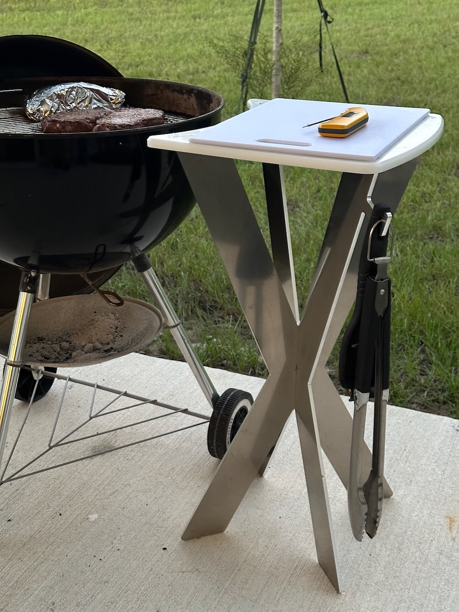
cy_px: 306
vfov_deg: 39.7
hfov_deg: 30.3
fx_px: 849
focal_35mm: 48
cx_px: 230
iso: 500
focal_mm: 6.86
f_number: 1.78
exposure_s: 1/30
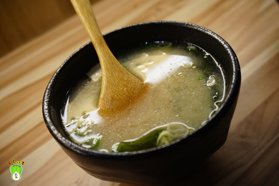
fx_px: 325
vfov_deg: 31.9
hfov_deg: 46.4
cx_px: 140
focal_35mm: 42
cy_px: 93
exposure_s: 1/60
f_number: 4.5
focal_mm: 28
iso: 200
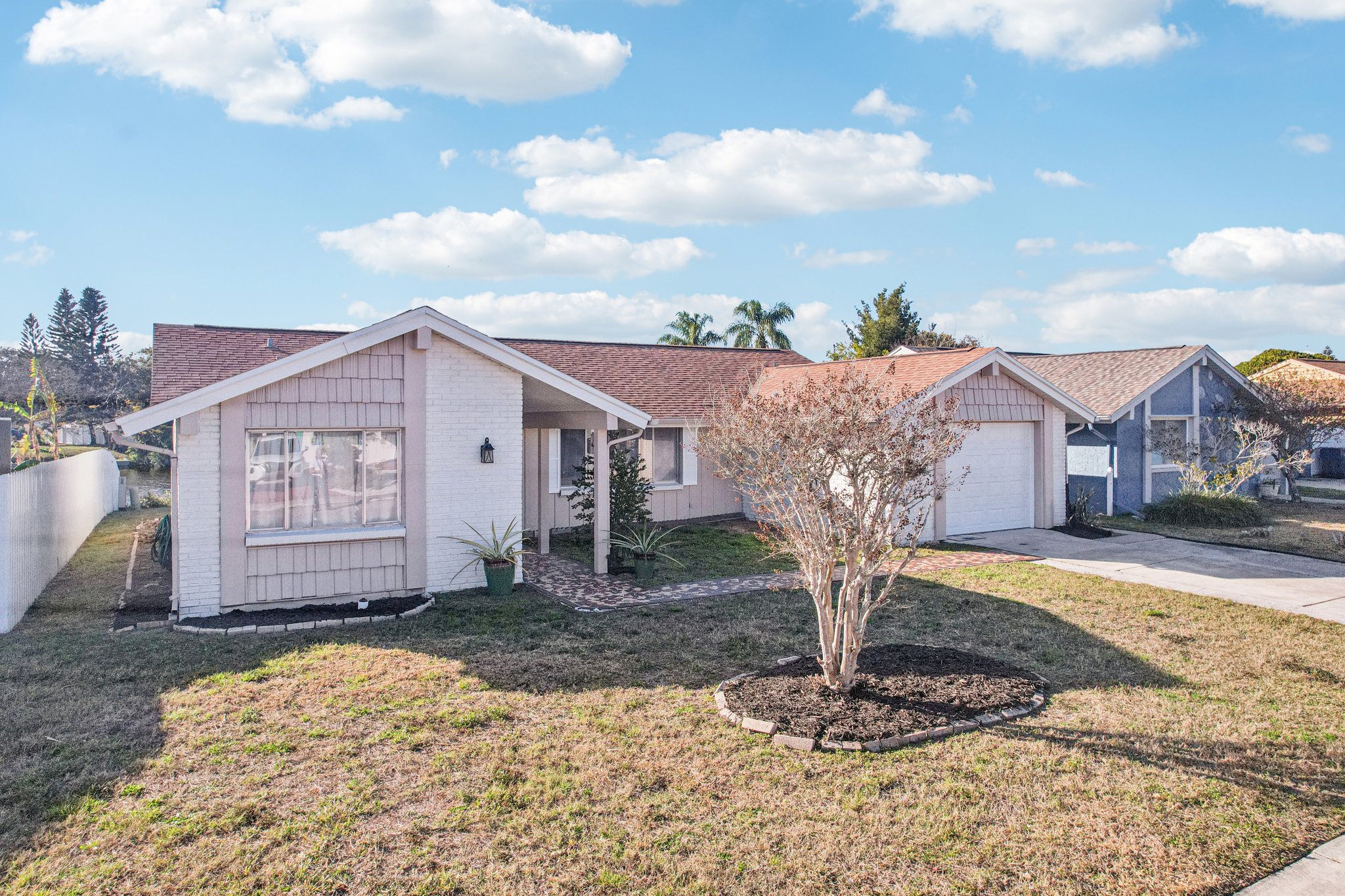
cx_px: 672
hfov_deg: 78.6
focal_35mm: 22
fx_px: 822
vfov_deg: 57.2
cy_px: 448
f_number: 2.8
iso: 400
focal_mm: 8.4
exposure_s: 1/1600
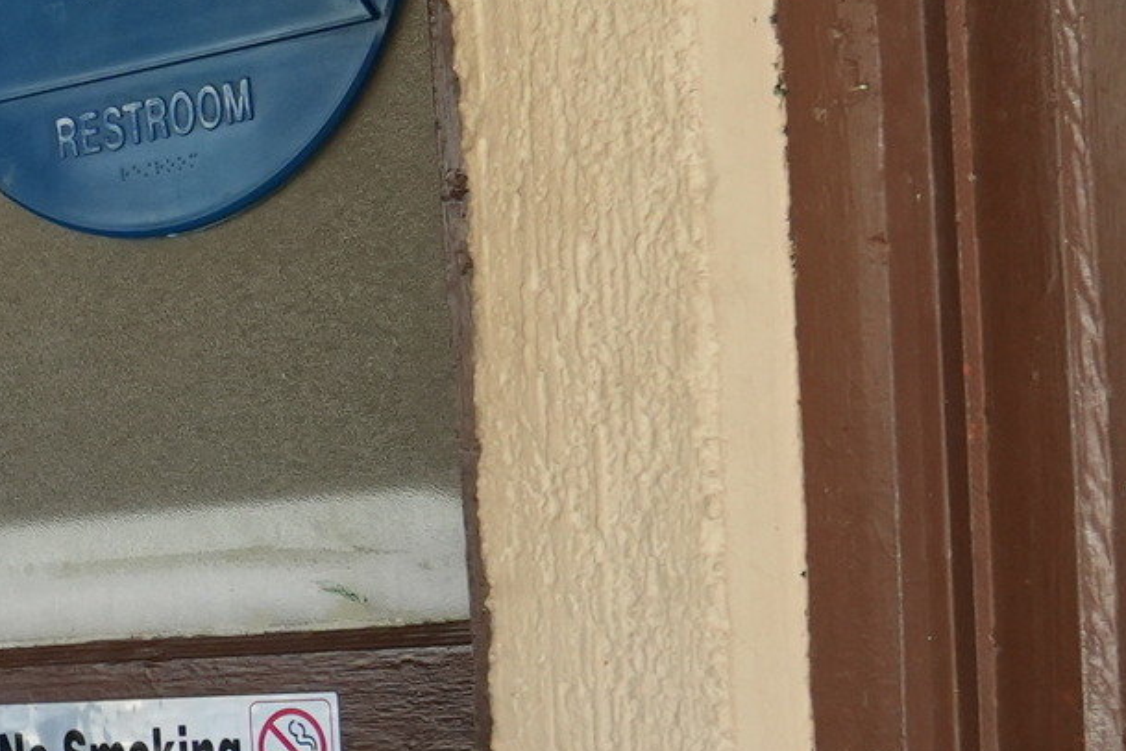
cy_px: 1027
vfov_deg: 9.7
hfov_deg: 13.1
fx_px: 4316
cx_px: -1058
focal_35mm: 138
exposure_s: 1/160
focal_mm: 24
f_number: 4
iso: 1000
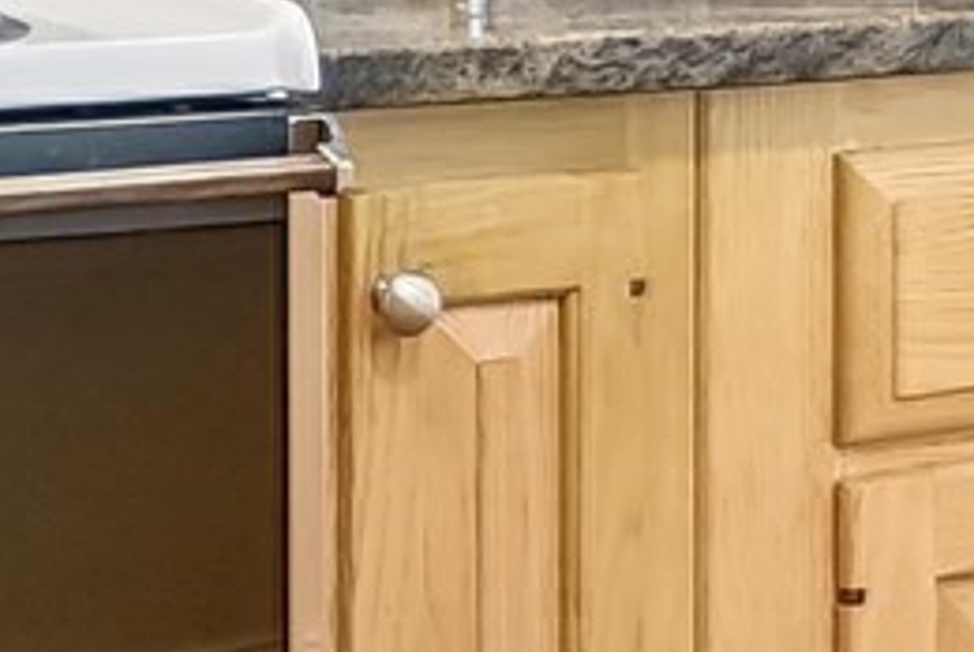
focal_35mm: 118
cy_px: -330
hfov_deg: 17.3
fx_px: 3196
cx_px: 476
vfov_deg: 11.2
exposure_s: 1/15
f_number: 4
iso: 500
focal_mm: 10
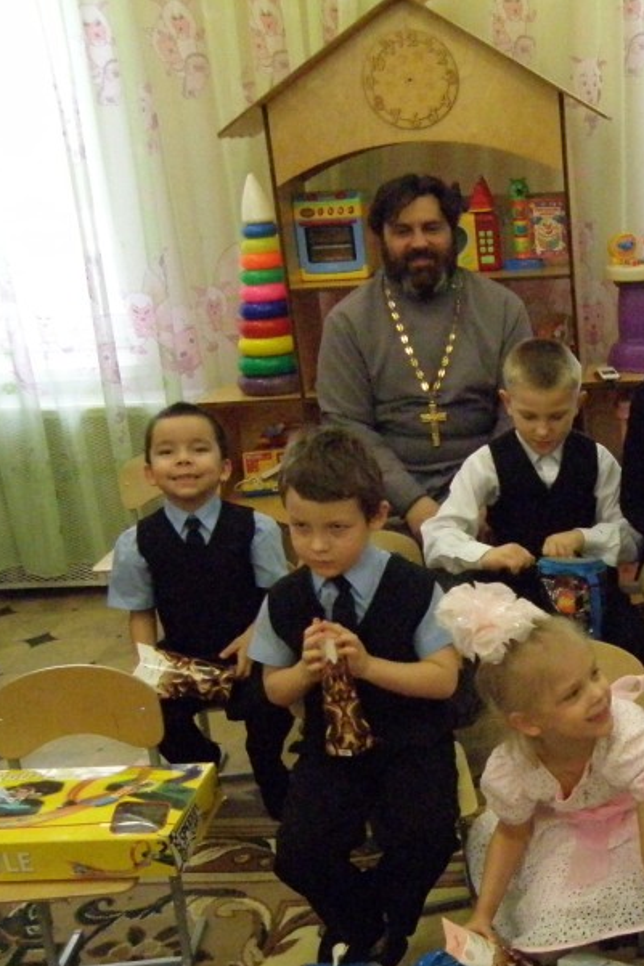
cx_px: 761
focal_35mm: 46
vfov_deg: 42.5
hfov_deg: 26.2
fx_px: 1235
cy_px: 587
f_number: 2.8
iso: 800
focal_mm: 4.6
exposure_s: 1/80
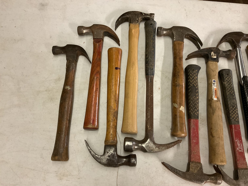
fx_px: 208
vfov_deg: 48.2
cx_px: 124
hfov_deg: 61.7
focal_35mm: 29
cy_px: 93
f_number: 1.8
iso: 250
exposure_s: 1/60
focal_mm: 3
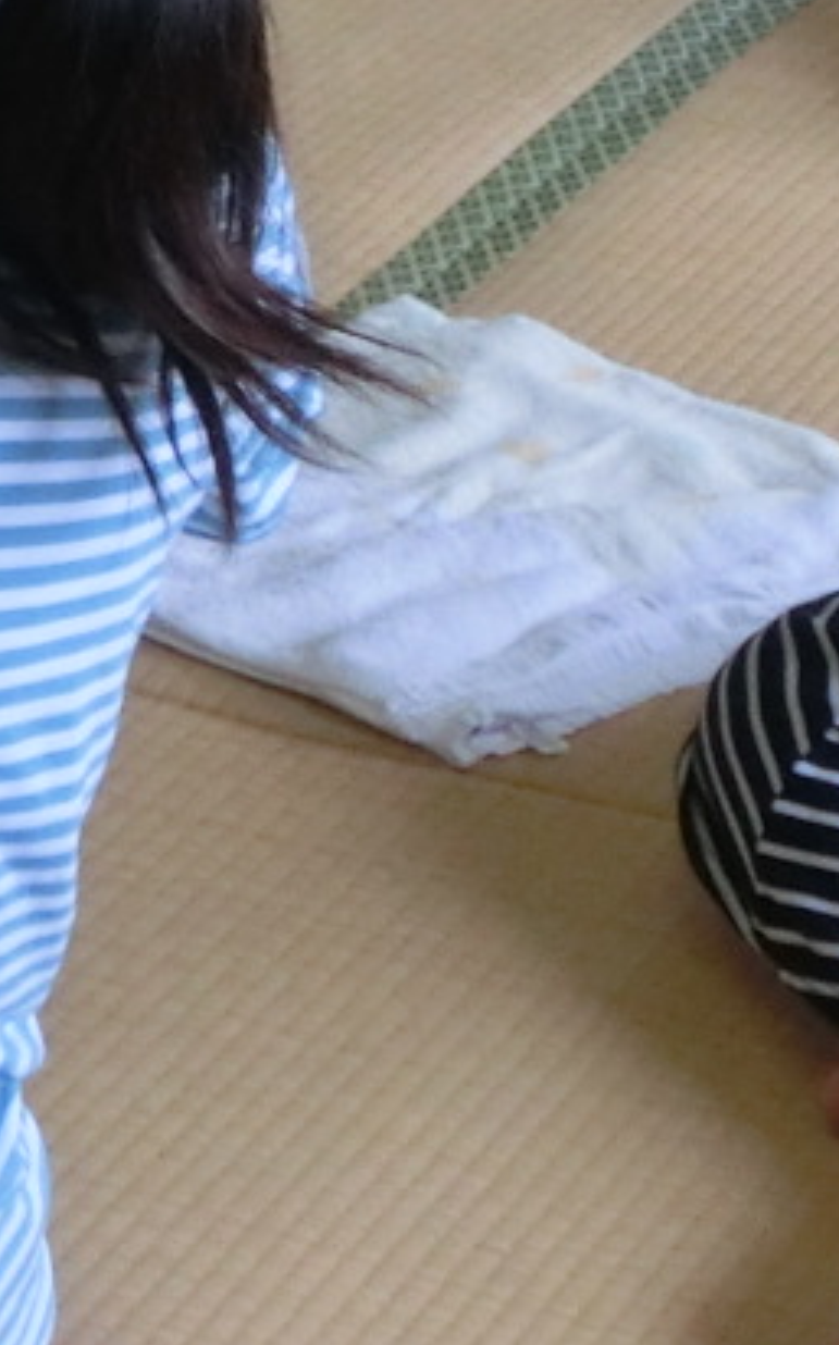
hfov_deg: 7.2
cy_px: -36
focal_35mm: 174
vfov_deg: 11.9
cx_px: -898
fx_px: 6375
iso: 250
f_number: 3.7
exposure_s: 1/125
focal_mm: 5.93
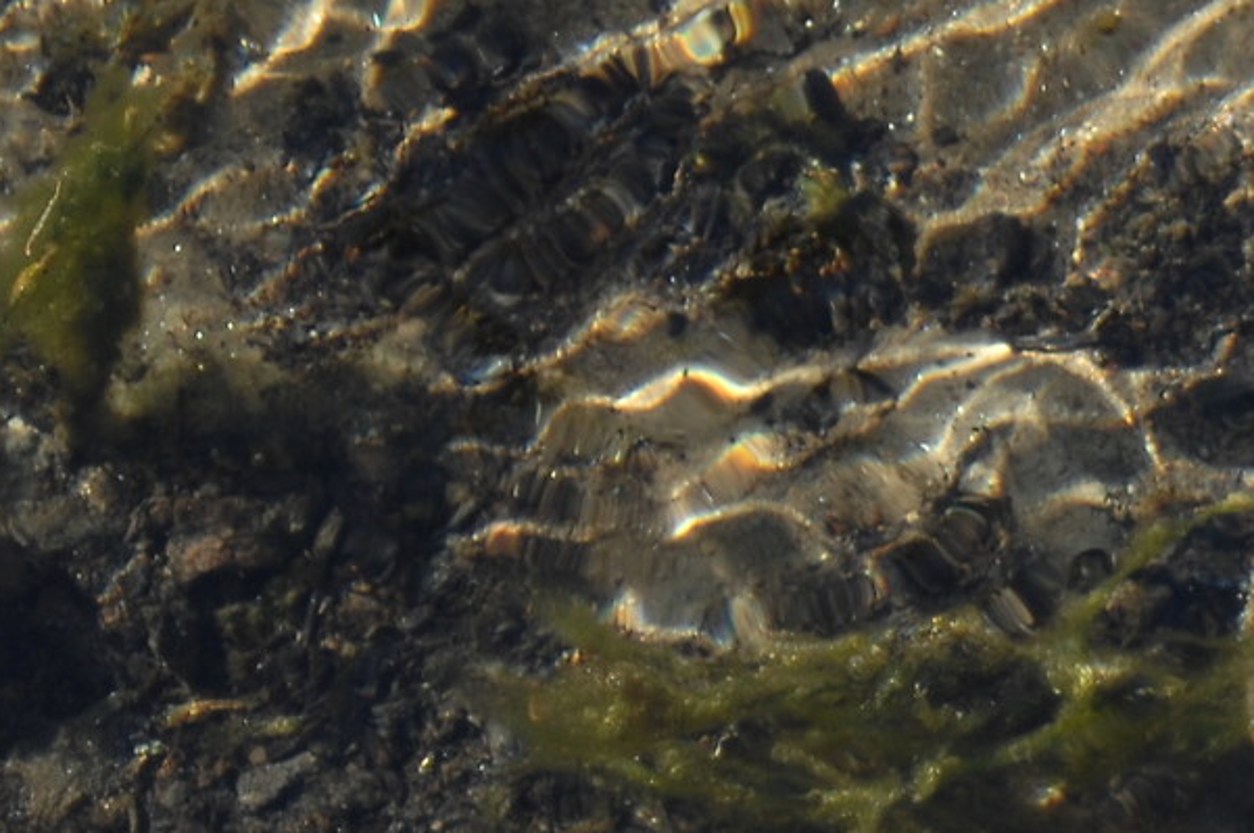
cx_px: 2274
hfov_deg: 4.9
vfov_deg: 3.3
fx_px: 14575
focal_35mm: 419
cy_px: 1161
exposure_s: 1/200
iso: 100
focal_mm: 70
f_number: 4.5
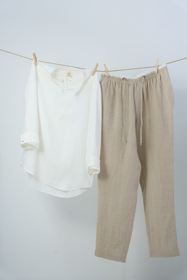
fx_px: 401
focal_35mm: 52
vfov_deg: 38.5
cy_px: 140
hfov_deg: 26.2
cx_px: 94
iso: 400
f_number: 5.6
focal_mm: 51.5
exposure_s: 1/125
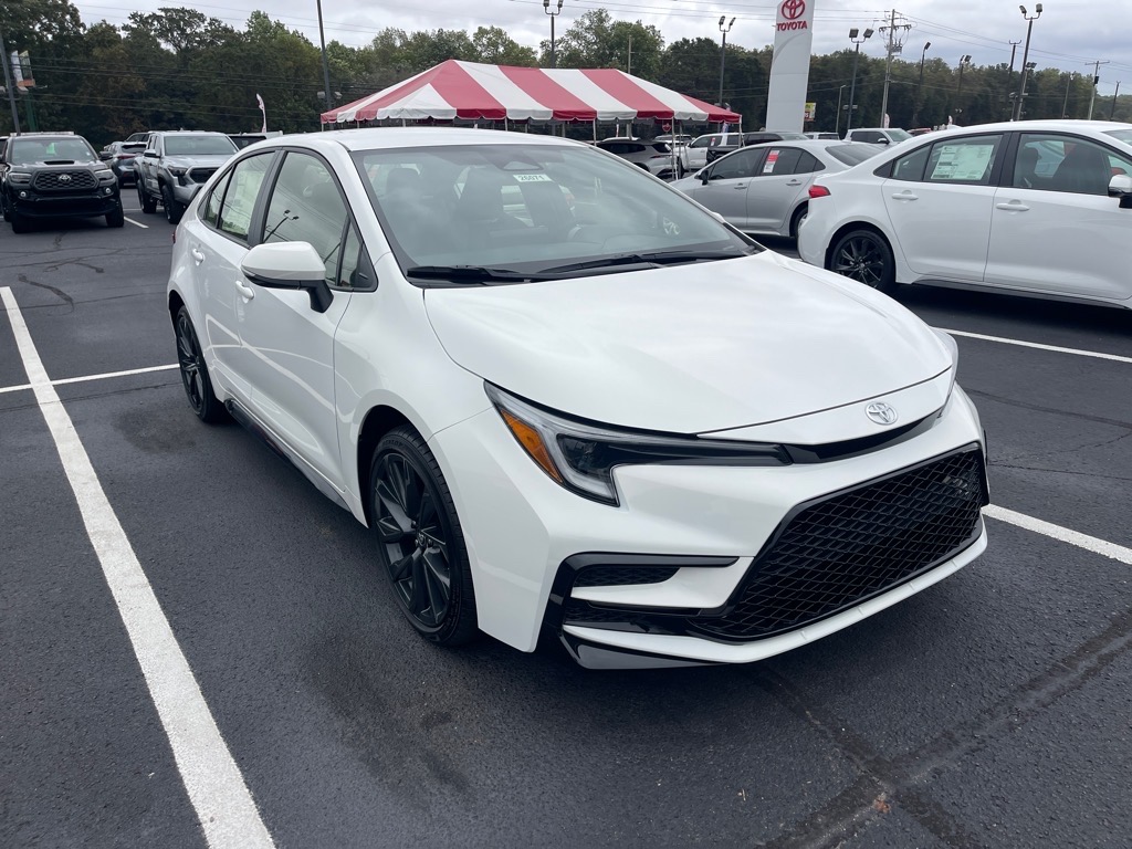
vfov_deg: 53.1
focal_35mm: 26
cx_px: 566
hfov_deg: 67.3
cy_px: 424
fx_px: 850
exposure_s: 1/1087
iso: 32
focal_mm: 5.1
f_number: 1.6
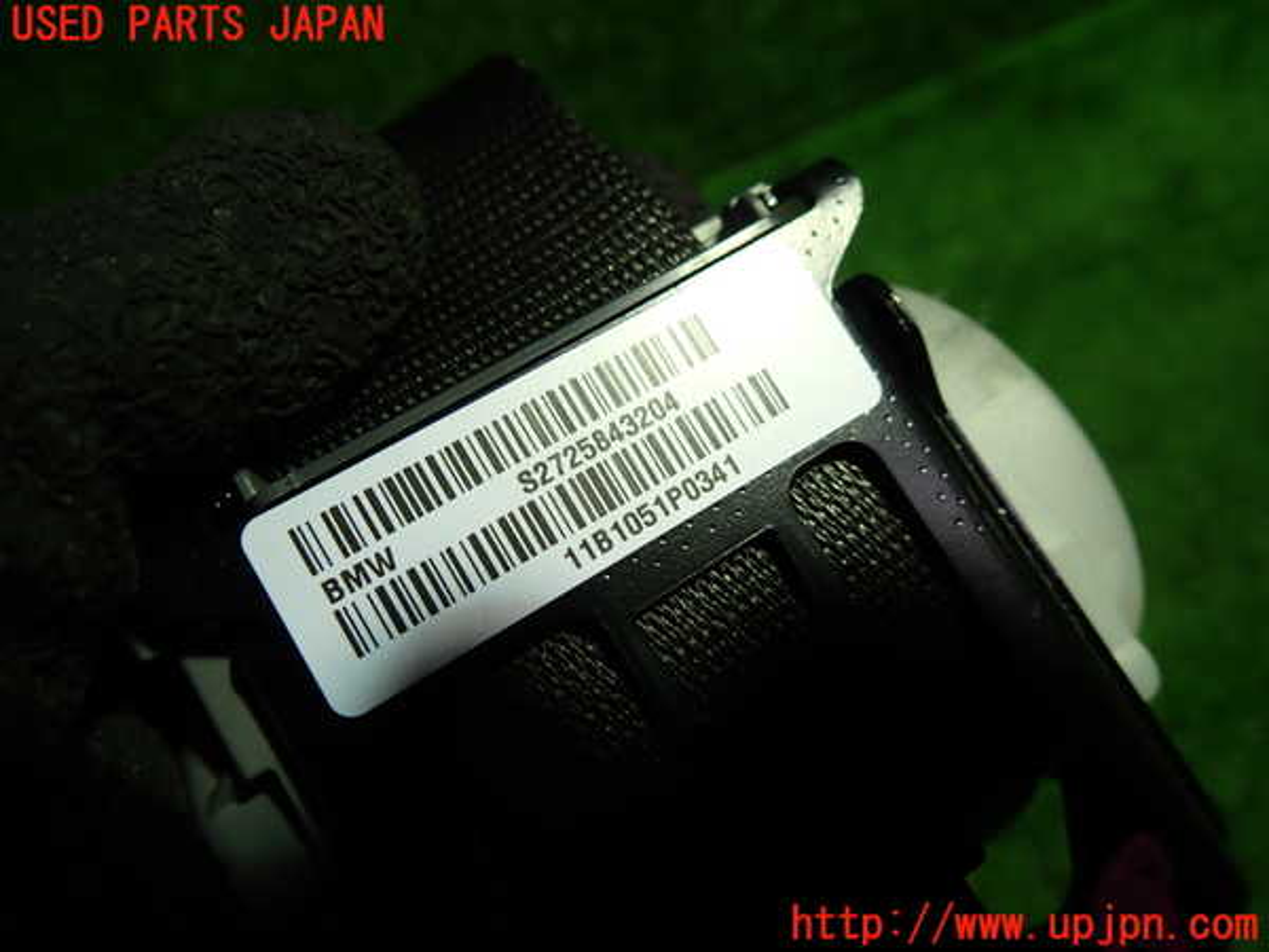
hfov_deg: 69.4
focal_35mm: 25
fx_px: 916
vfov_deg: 54.9
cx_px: 634
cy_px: 476
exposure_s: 1/60
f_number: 2
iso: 125
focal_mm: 4.5
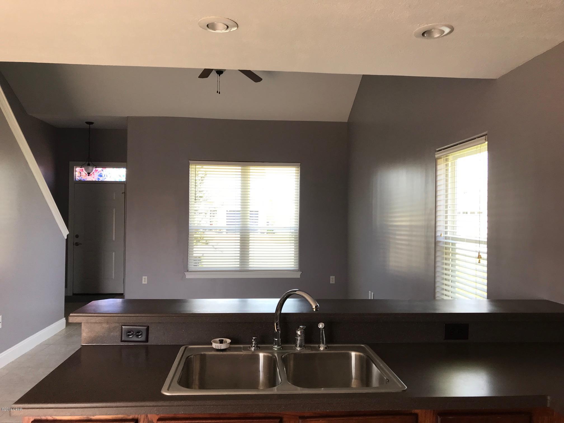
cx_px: 282
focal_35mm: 28
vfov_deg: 49.7
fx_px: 456
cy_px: 212
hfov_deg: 63.4
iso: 25
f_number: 1.8
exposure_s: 1/60
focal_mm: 3.99
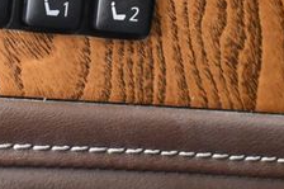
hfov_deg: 19.7
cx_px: 65
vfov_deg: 13.1
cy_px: -5
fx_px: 812
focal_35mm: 103
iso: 3200
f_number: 3.5
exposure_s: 1/80
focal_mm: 18
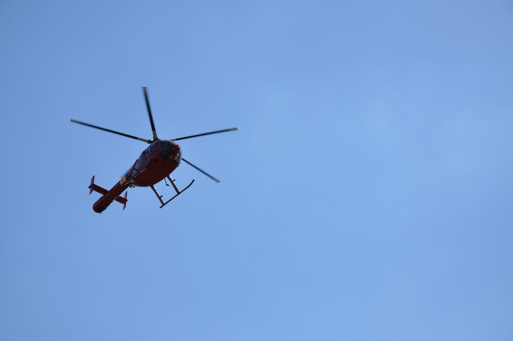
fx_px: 1323
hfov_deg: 21.9
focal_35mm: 93
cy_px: 170
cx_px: 256
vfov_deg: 14.7
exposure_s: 1/1000
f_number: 8
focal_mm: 62
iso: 200
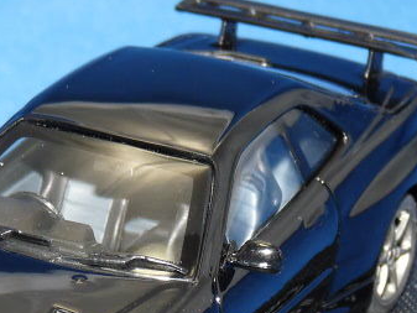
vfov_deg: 5.6
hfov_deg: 7.5
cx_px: 113
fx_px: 3181
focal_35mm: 264
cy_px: 280
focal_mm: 14.4
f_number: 3.4
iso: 100
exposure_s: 1/40
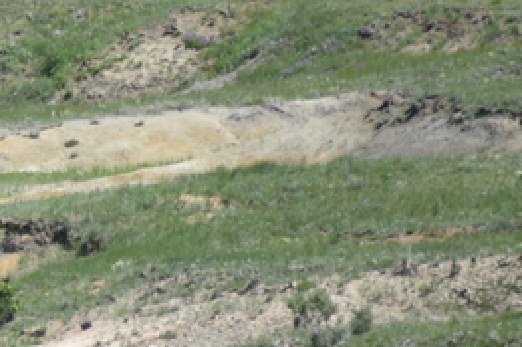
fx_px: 21170
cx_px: -522
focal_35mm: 1461
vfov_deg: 0.9
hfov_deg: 1.4
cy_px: 165
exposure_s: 1/640
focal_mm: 300
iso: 180
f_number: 5.6
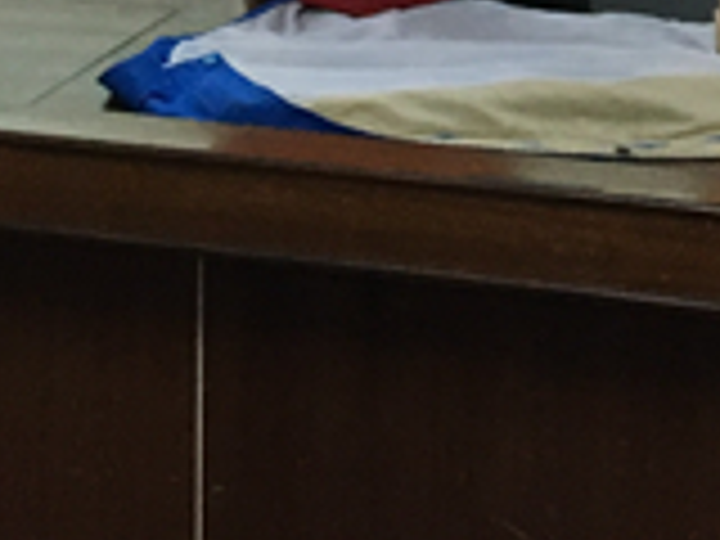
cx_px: 256
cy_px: -792
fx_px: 3016
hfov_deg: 13.6
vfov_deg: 9.1
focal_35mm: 145
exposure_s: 1/33
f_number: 2.2
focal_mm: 4.15
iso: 50
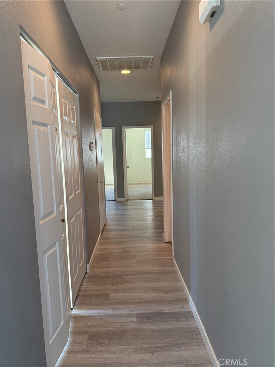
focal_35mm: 24
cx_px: 138
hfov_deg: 56.8
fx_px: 254
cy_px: 184
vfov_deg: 71.6
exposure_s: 1/120
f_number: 1.78
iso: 250
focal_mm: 6.76
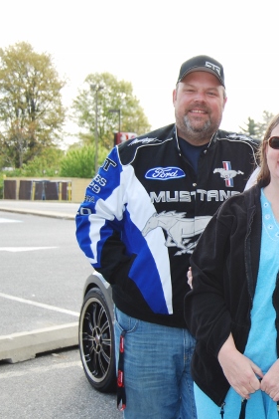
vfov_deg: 28.5
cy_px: 212
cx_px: 295
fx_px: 822
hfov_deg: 18.6
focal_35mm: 71
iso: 100
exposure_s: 1/160
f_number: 4.5
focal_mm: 31
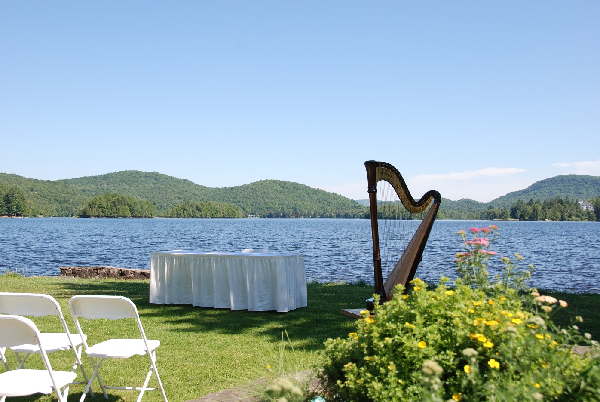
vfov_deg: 33.1
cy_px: 201
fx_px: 676
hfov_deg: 47.9
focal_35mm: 40
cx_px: 300
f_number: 7.1
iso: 100
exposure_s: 1/200
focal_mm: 27
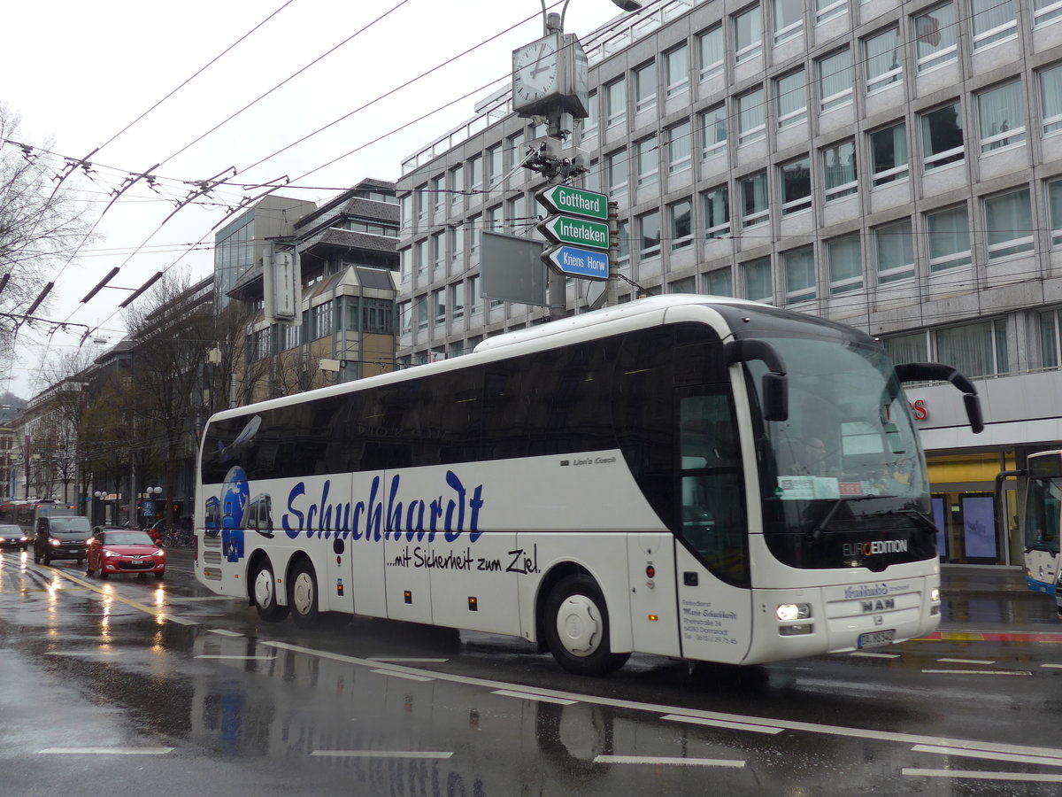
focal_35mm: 34
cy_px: 398
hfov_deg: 54.0
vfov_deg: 41.8
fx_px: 1043
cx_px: 531
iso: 100
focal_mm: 7
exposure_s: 1/250
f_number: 2.8
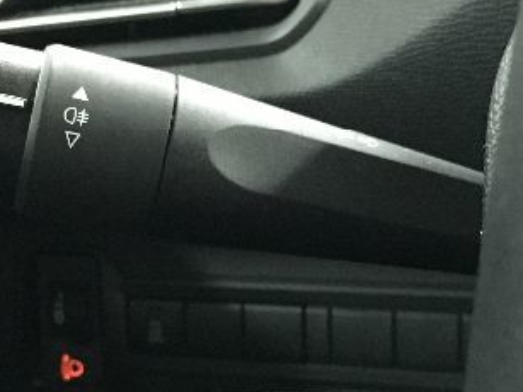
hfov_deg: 23.0
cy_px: 316
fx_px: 1284
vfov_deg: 17.2
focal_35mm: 85
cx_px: 273
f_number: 2.2
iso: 320
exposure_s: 1/17
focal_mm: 4.15
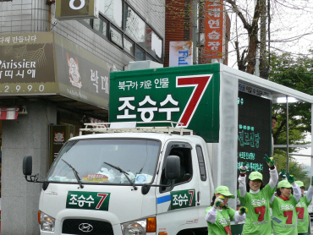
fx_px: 697
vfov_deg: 19.1
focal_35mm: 77
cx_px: 91
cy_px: 169
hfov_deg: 25.1
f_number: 4
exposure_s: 1/125
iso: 100
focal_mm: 8.6
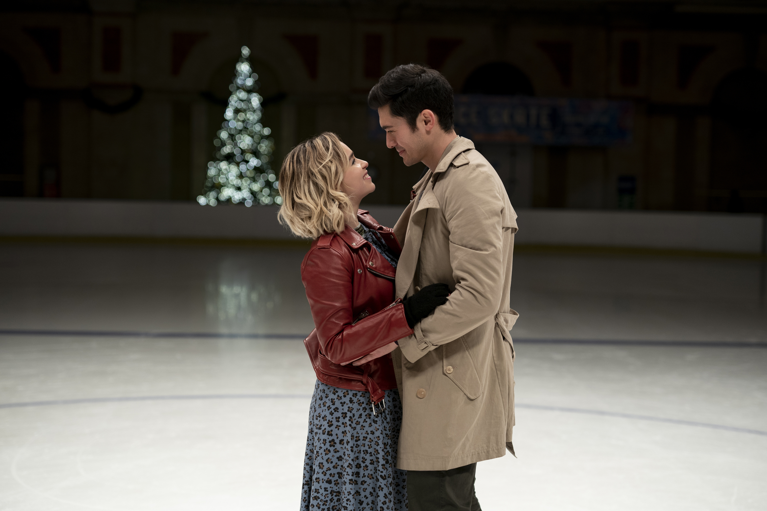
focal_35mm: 50
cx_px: 384
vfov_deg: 27.0
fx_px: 1065
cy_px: 256
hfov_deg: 39.6
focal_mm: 50
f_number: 2
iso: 800
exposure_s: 1/125
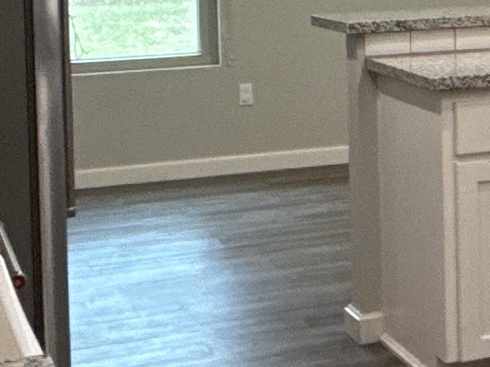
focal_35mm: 105
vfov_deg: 13.8
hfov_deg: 17.2
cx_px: 694
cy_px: -49
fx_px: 1486
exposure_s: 1/99
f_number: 2.2
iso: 200
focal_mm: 2.22
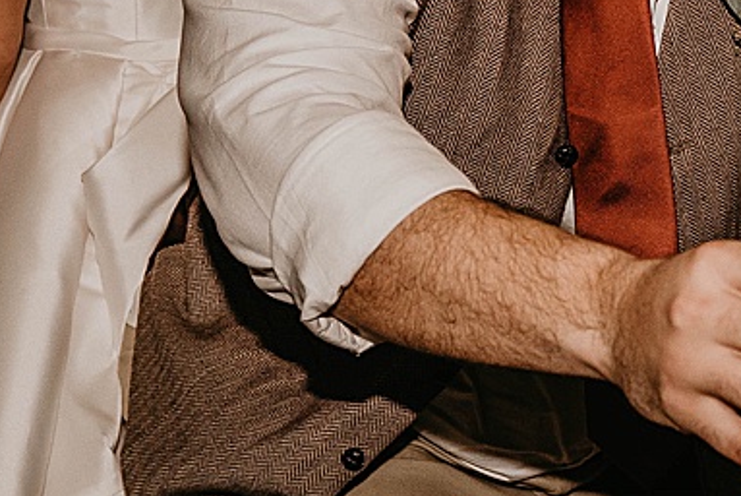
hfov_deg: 16.9
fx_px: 2492
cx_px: 515
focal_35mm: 121
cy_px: 106
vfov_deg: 11.3
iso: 800
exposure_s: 1/250
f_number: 3.2
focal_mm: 29
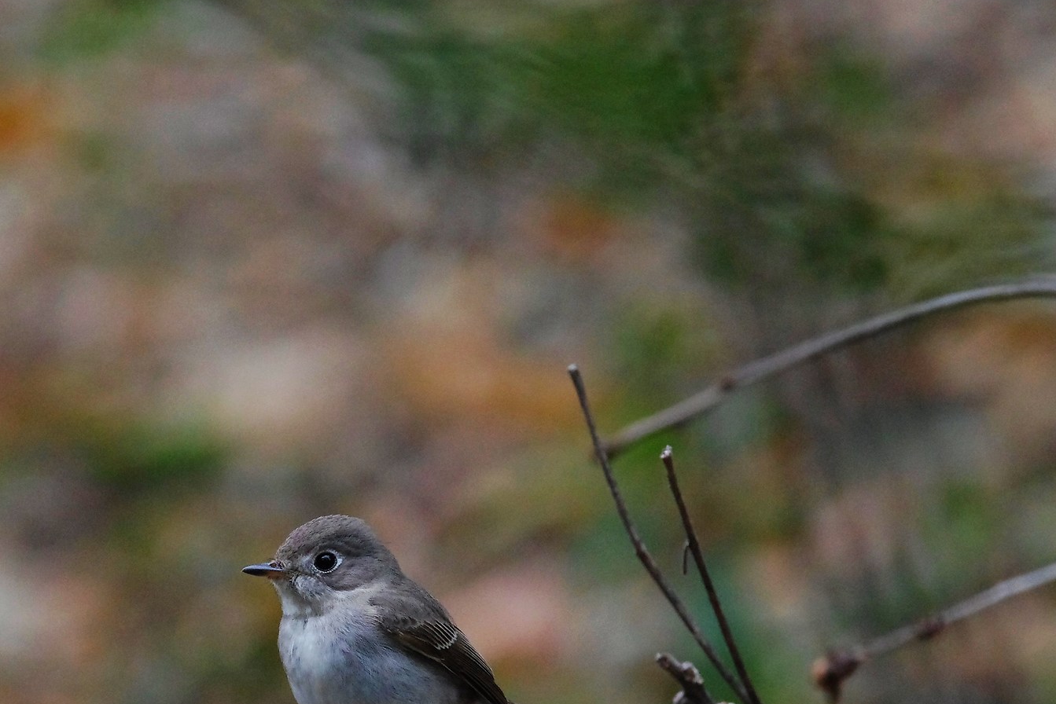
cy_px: 596
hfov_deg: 2.6
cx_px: 327
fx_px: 23588
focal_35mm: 804
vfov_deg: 1.7
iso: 3200
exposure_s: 1/250
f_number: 9
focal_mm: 300
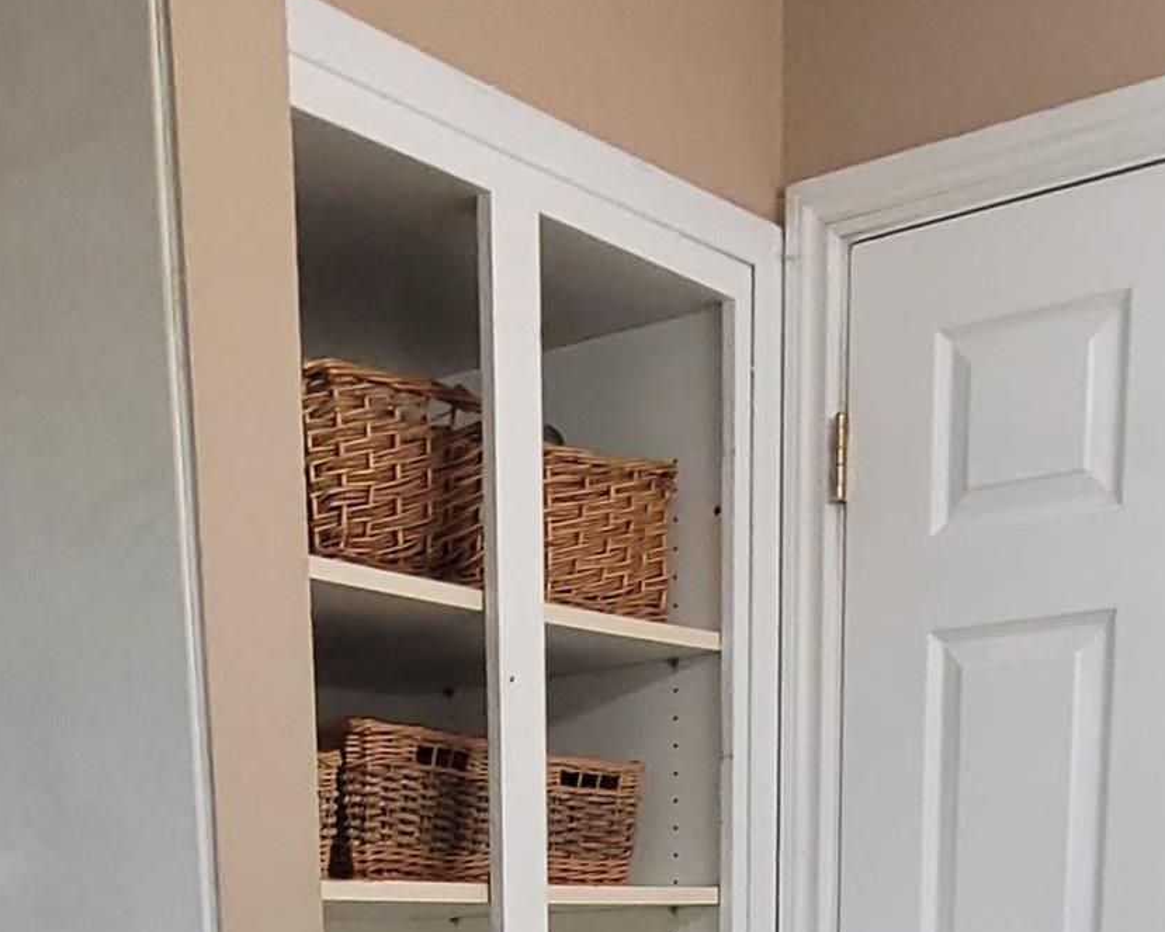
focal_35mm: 47
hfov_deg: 39.4
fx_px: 1620
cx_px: 465
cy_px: 1513
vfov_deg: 23.3
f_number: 2.2
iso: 200
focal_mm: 2.2
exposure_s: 1/60.2
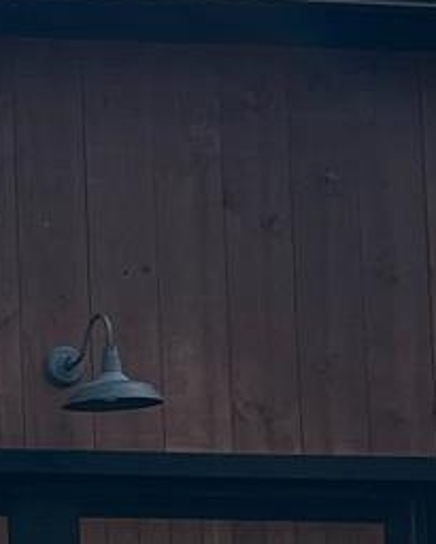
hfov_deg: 6.9
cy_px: 567
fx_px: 3272
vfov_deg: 9.4
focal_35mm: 203
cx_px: -883
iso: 50
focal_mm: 5.7
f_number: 1.5
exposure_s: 1/4115
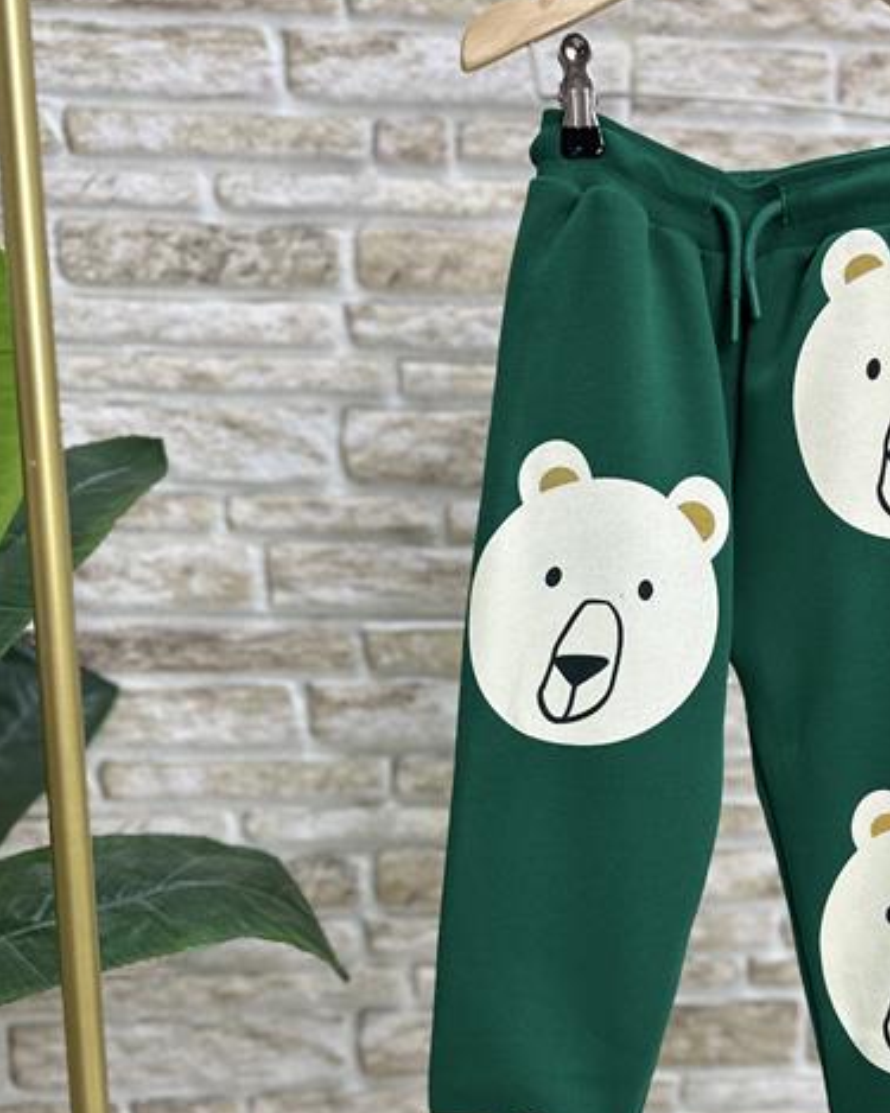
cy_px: 724
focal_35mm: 40
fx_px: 1317
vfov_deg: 45.2
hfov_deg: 36.4
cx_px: 672
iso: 100
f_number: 1.78
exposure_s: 1/100
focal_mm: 6.86
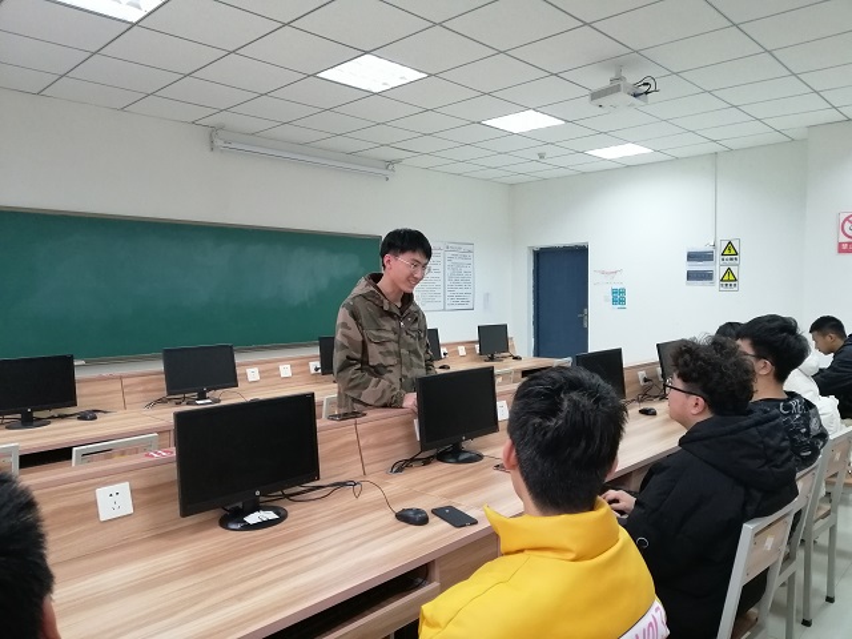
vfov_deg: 53.1
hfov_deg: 67.3
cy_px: 320
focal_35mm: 26
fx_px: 640
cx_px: 426
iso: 320
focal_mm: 3.81
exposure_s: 1/33.3
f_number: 2.2
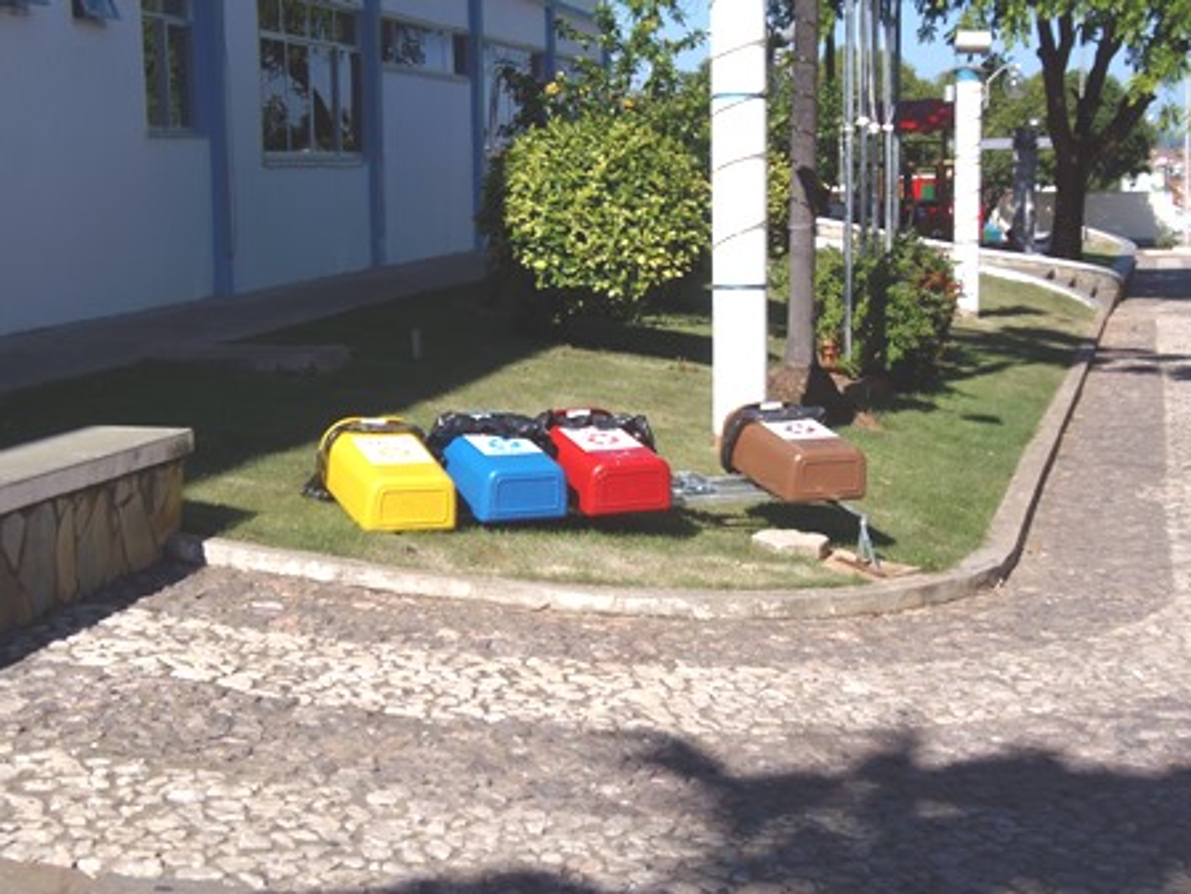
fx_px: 1927
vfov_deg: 26.1
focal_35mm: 56
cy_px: 447
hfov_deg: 34.3
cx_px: 596
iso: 64
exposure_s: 1/800
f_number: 3.9
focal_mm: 10.4
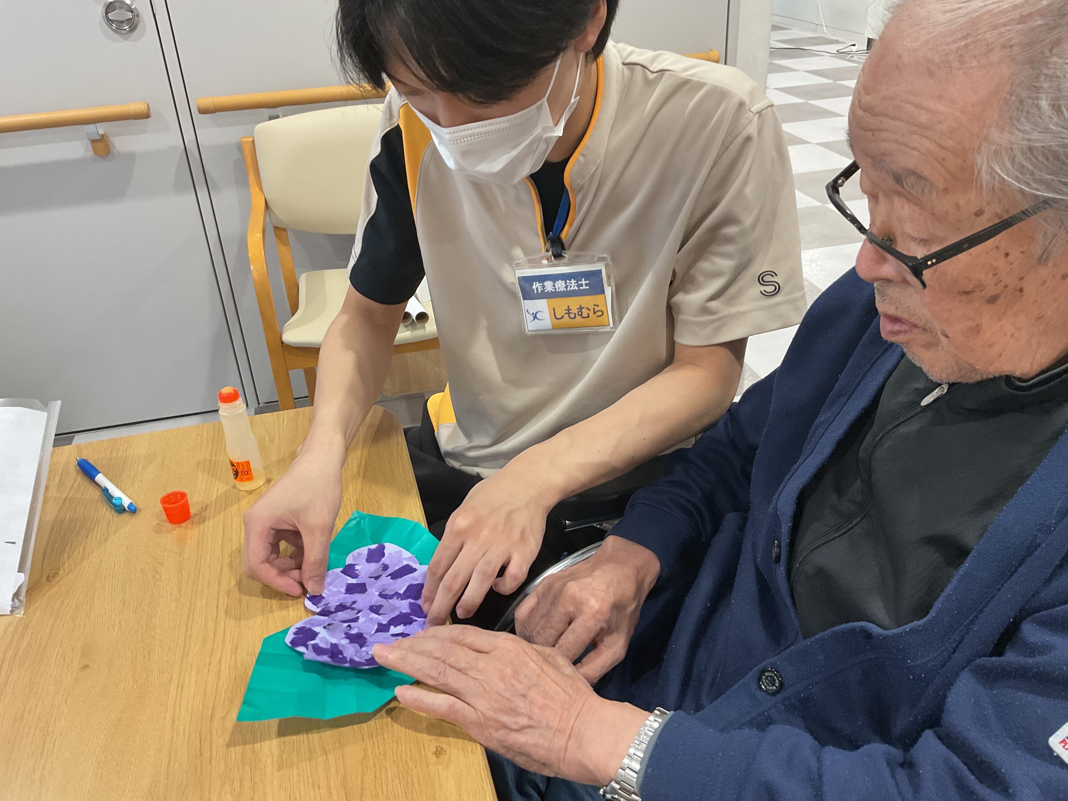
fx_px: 895
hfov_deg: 61.7
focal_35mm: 29
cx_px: 534
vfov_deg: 48.2
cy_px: 400
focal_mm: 3
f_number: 1.8
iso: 100
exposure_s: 1/60
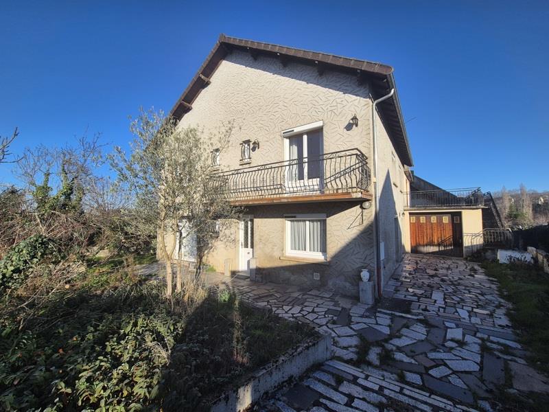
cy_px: 206
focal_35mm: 13
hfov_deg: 106.2
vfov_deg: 89.9
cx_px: 274
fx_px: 206
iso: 50
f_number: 2.2
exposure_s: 1/1700
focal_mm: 2.2
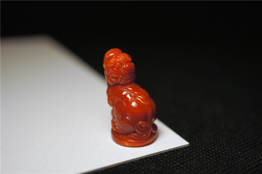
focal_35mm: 45
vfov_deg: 29.8
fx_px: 327
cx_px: 131
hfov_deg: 43.6
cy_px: 87
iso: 200
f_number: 3.5
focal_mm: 30
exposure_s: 1/100
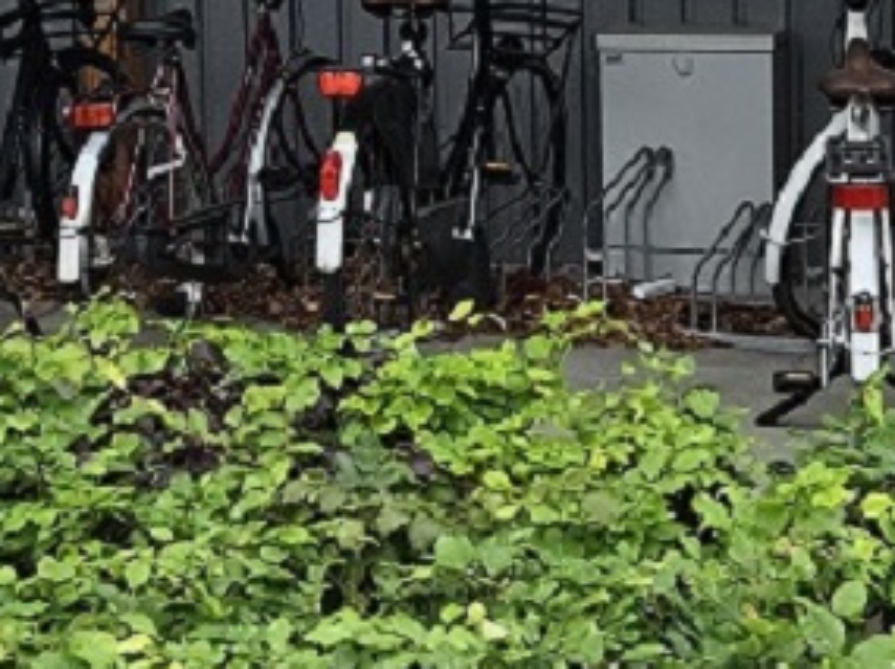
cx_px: 358
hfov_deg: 20.2
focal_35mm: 97
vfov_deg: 14.9
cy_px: -3
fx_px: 2505
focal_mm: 5.4
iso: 32
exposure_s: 1/300
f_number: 1.8
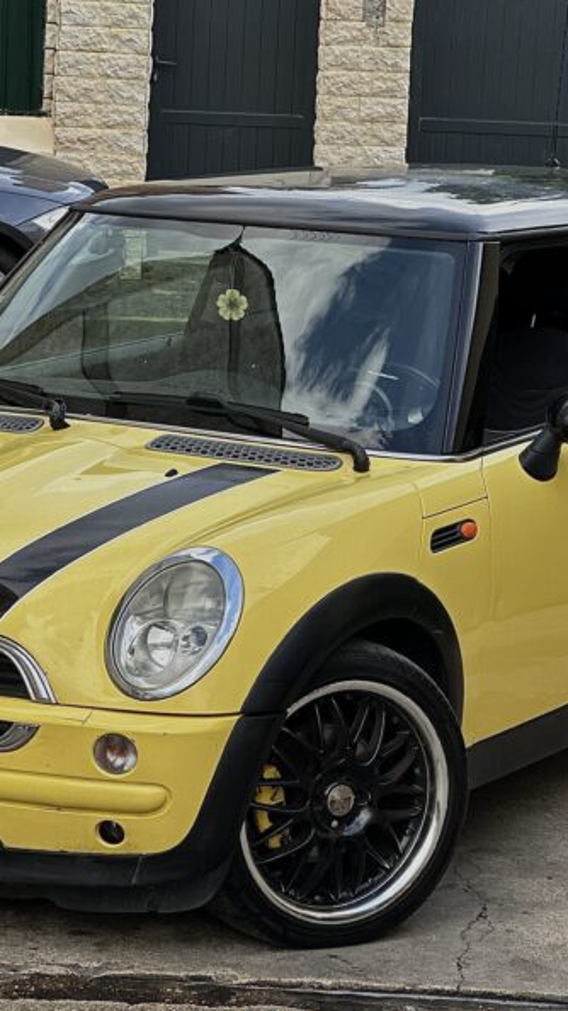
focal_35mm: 113
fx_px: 3026
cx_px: 245
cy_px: 506
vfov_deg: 18.9
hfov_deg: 10.7
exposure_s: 1/121
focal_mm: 9
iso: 25
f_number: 2.8
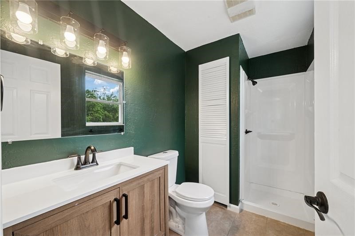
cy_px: 118
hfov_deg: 108.4
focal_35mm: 13
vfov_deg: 85.3
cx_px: 178
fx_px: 128
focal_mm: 13
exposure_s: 1/10
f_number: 11
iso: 50
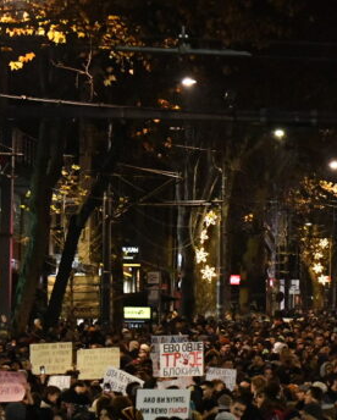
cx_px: 563
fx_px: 2987
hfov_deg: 6.3
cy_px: 310
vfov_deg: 8.0
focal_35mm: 240
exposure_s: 1/125
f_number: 5.6
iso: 8000
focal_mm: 86
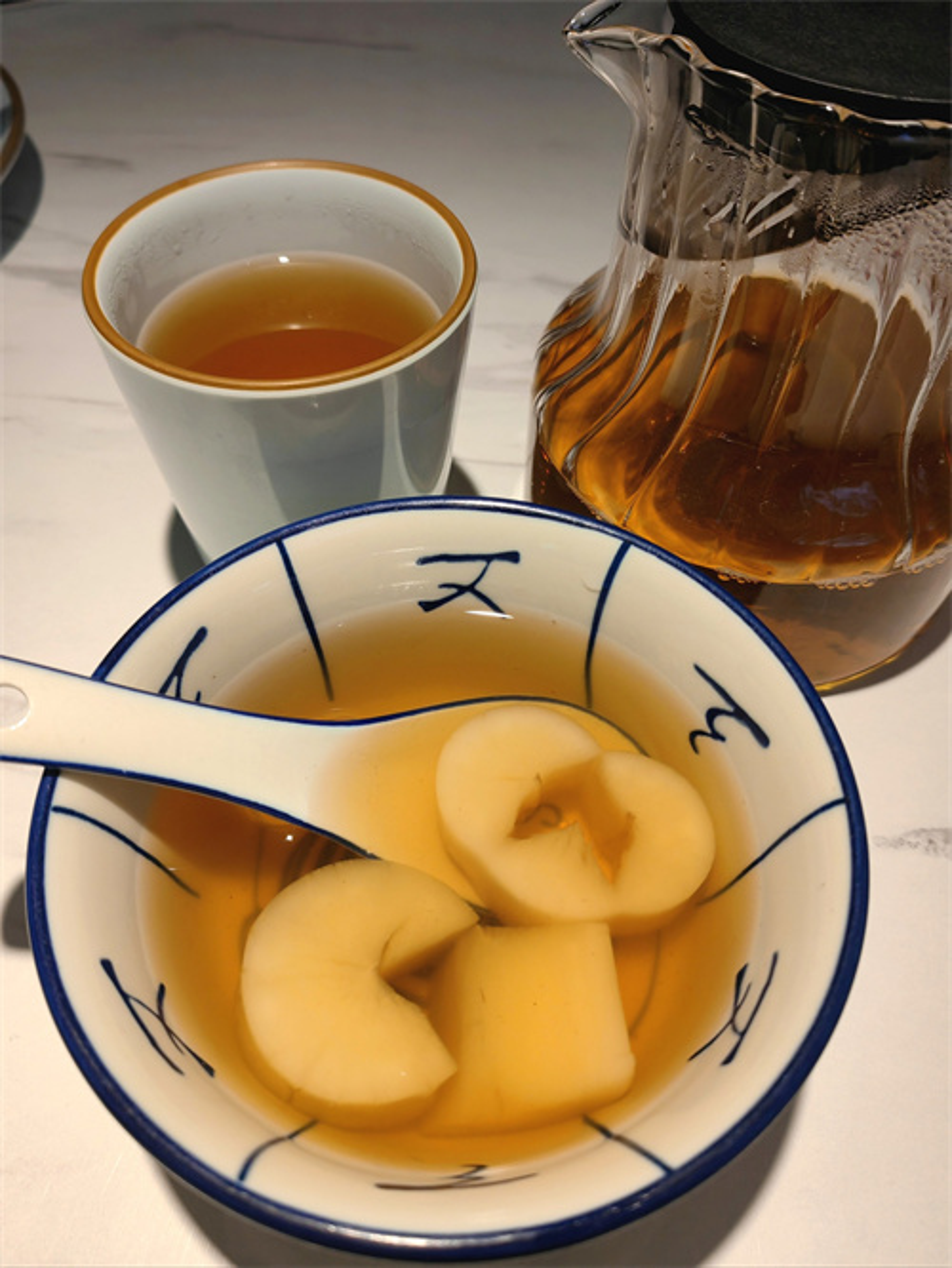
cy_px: 634
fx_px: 989
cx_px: 476
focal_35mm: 27
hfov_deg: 51.4
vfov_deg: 65.3
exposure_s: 1/500
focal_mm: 5.54
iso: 160
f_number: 1.8
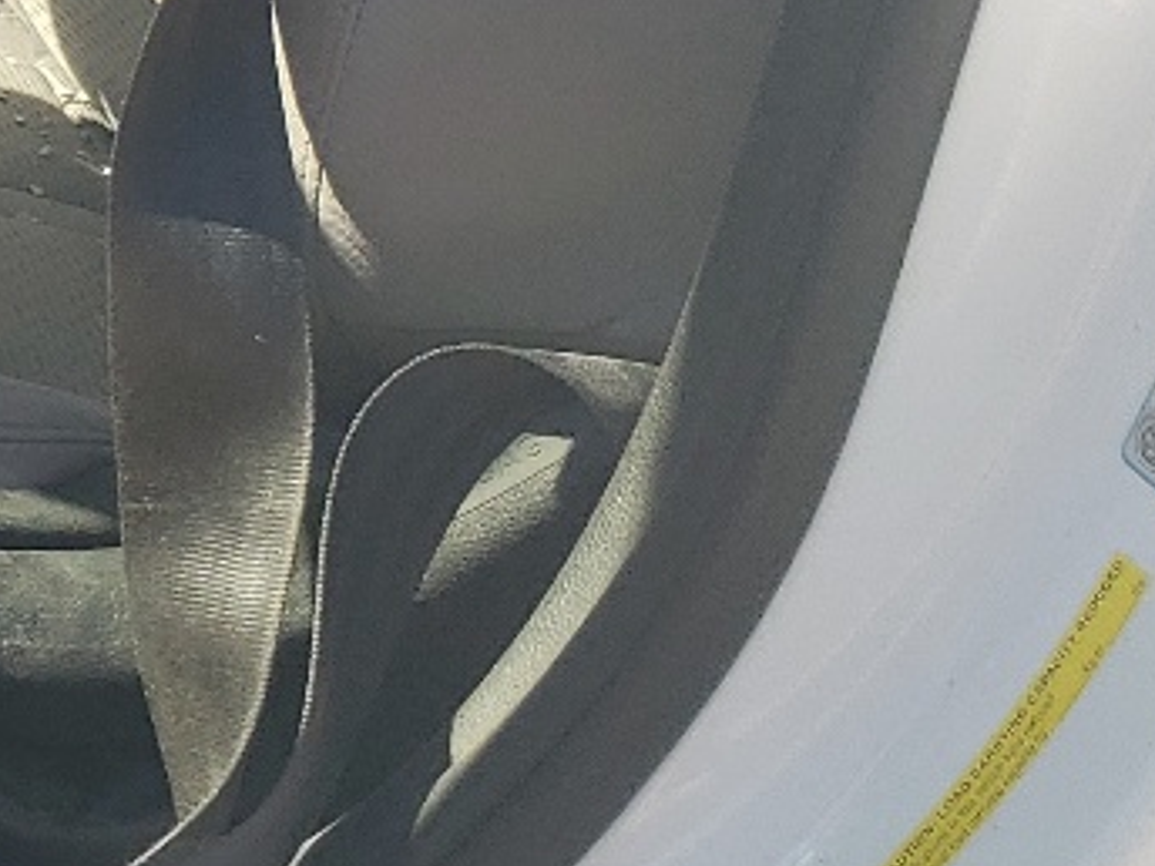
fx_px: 4037
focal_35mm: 121
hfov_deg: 13.7
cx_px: -1219
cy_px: -789
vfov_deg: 11.2
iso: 50
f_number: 1.5
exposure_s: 1/1000
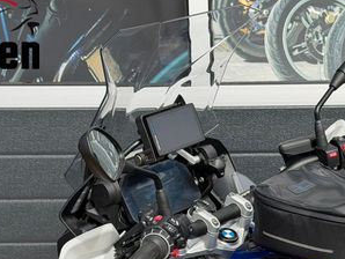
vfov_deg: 14.1
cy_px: 269
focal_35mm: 103
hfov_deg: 18.9
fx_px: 1027
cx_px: 262
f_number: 1.78
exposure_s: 1/3534
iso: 64
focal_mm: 6.76
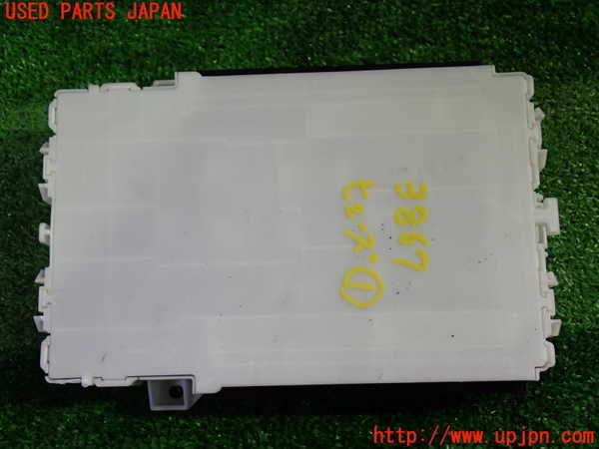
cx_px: 300
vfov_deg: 30.9
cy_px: 224
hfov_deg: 40.4
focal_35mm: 47
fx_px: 813
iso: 320
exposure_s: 1/50
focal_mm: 8.4
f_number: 3.1
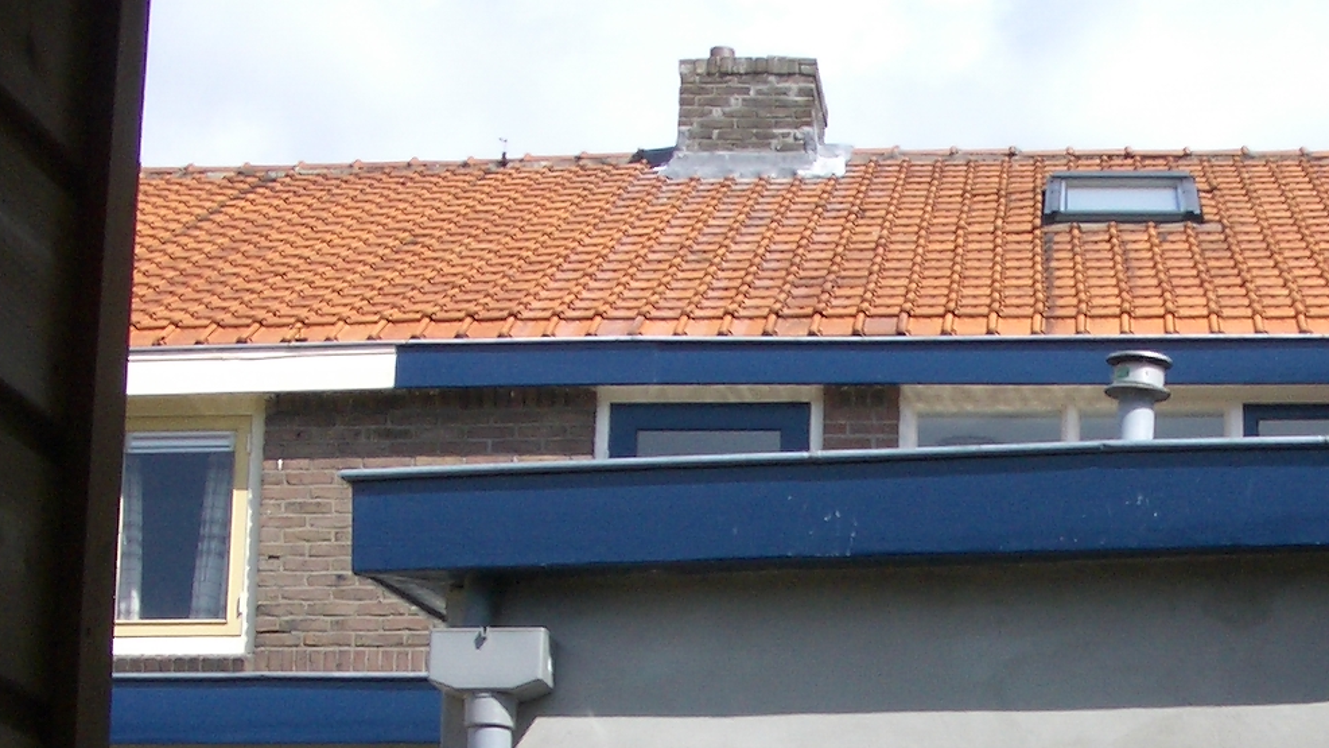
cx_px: 1046
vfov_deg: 13.3
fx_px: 3136
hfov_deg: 23.6
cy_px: 814
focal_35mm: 89
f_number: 4.3
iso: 50
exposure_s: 1/400
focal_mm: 5.8
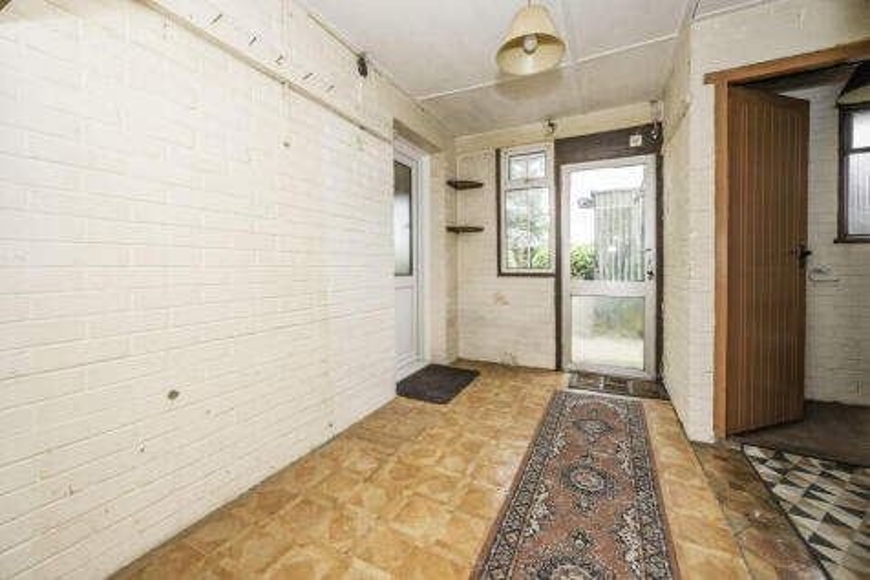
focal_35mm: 14
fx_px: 338
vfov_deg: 81.2
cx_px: 435
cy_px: 290
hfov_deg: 104.3
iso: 320
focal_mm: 14
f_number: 7.1
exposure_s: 1/125
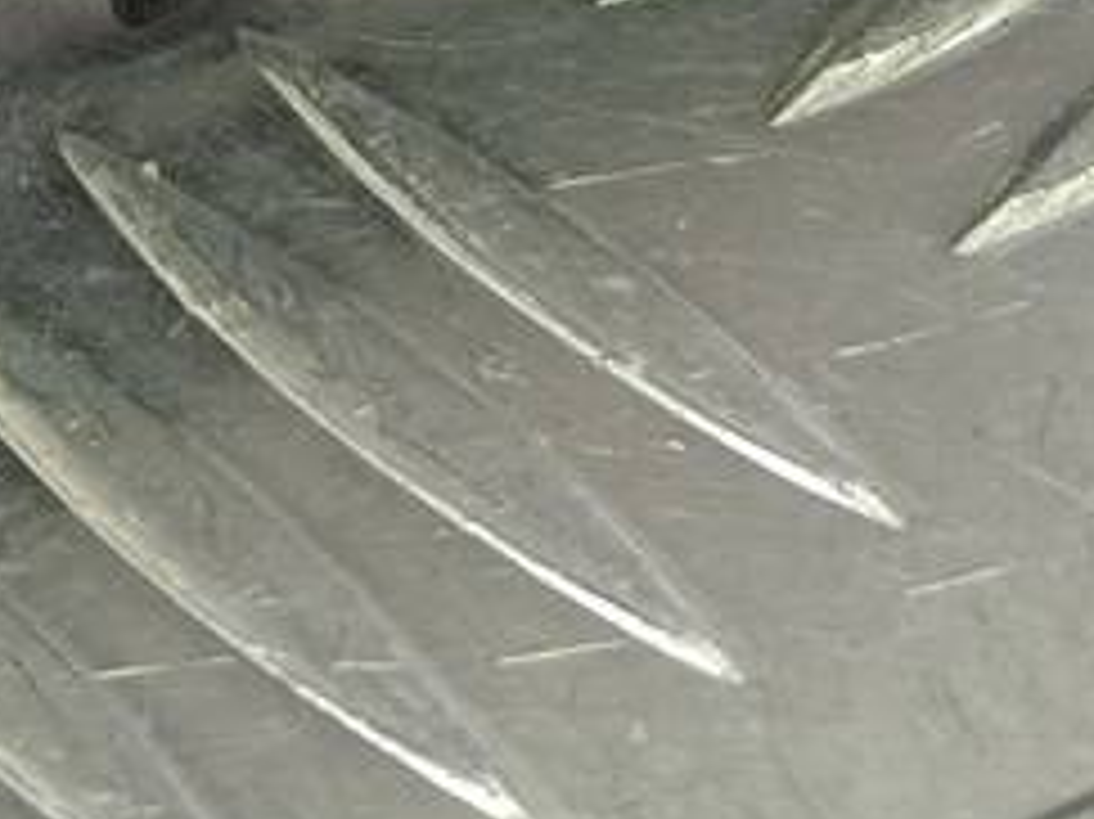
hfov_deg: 17.2
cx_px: 252
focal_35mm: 114
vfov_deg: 11.6
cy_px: -850
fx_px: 3601
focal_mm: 4.11
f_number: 1.6
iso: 99
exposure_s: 1/50
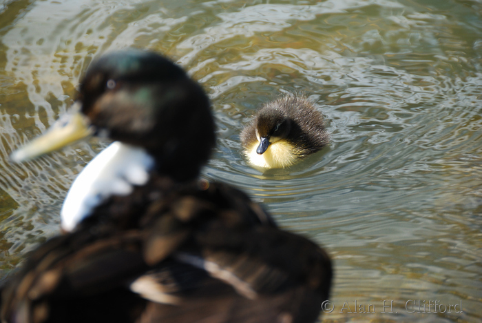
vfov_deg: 5.4
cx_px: 241
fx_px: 3417
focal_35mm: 255
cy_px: 162
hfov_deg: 8.1
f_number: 5.6
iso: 100
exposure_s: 1/160
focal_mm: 170
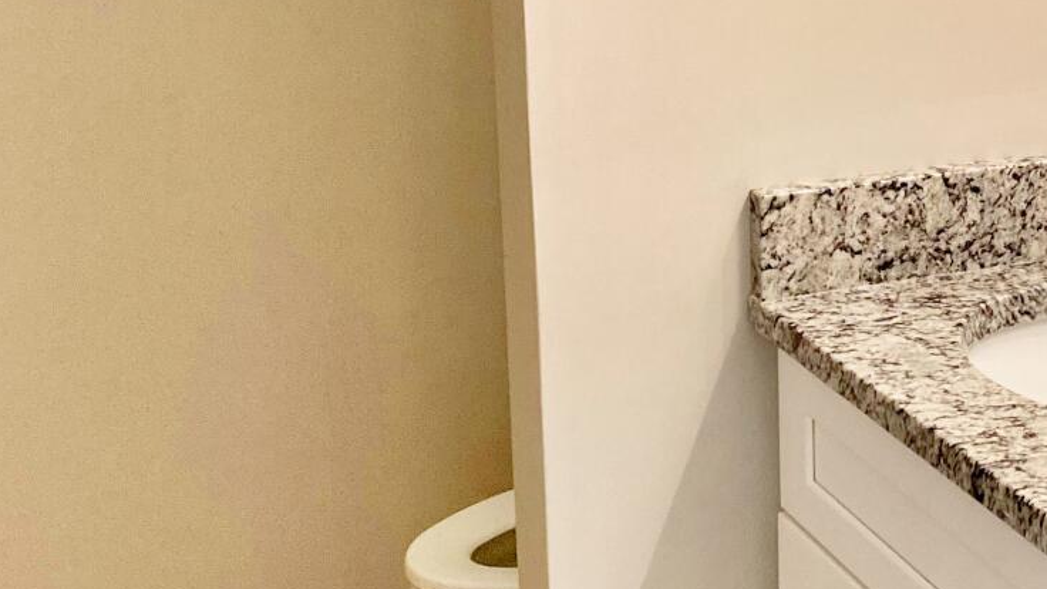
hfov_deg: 26.2
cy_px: 63
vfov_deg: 15.5
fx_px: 2138
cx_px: 1036
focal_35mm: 77
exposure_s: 1/120
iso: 125
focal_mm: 4.25
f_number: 1.8
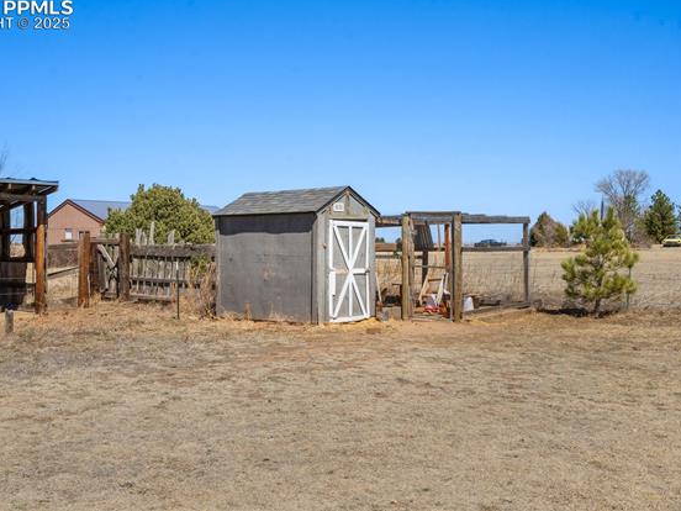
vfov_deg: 36.8
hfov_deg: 47.8
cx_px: 313
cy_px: 249
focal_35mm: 39
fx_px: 767
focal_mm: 35
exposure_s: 1/40
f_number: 10
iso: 100
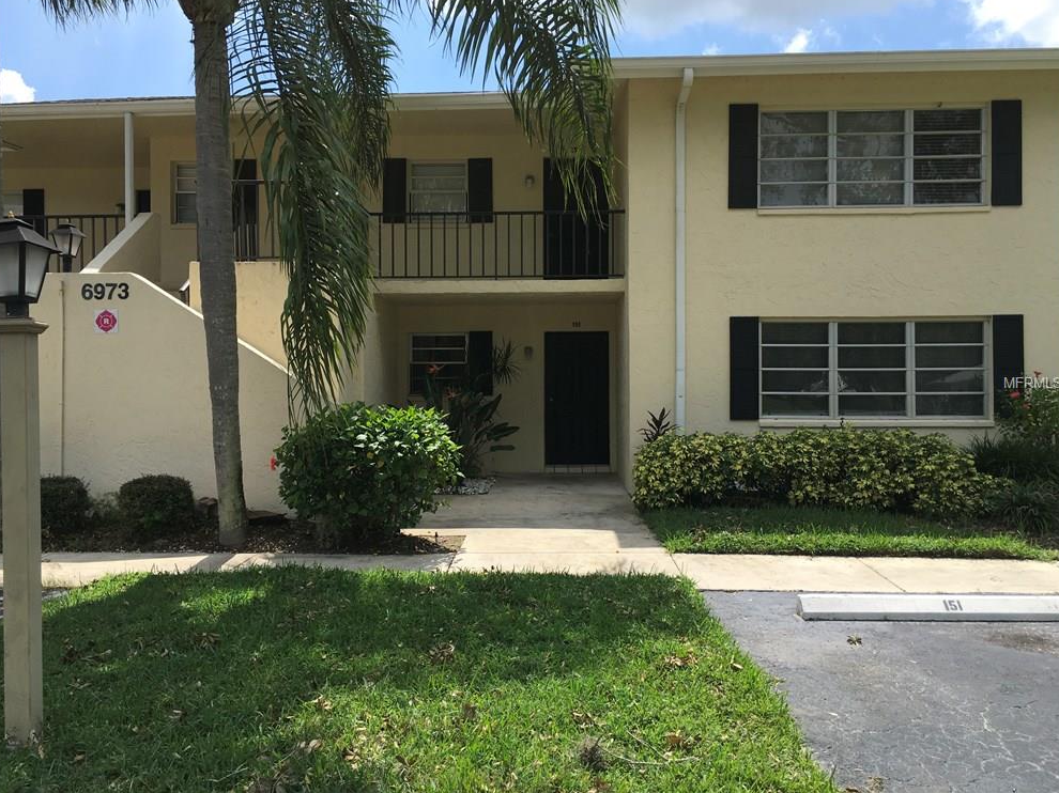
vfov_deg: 46.8
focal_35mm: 30
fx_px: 918
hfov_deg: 60.0
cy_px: 384
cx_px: 521
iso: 25
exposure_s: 1/1304
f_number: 2.2
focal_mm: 4.15
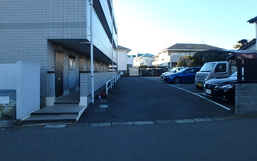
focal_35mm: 23
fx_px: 161
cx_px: 129
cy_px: 71
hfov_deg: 77.2
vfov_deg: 52.9
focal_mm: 3.7
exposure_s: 1/250
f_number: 3.5
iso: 125
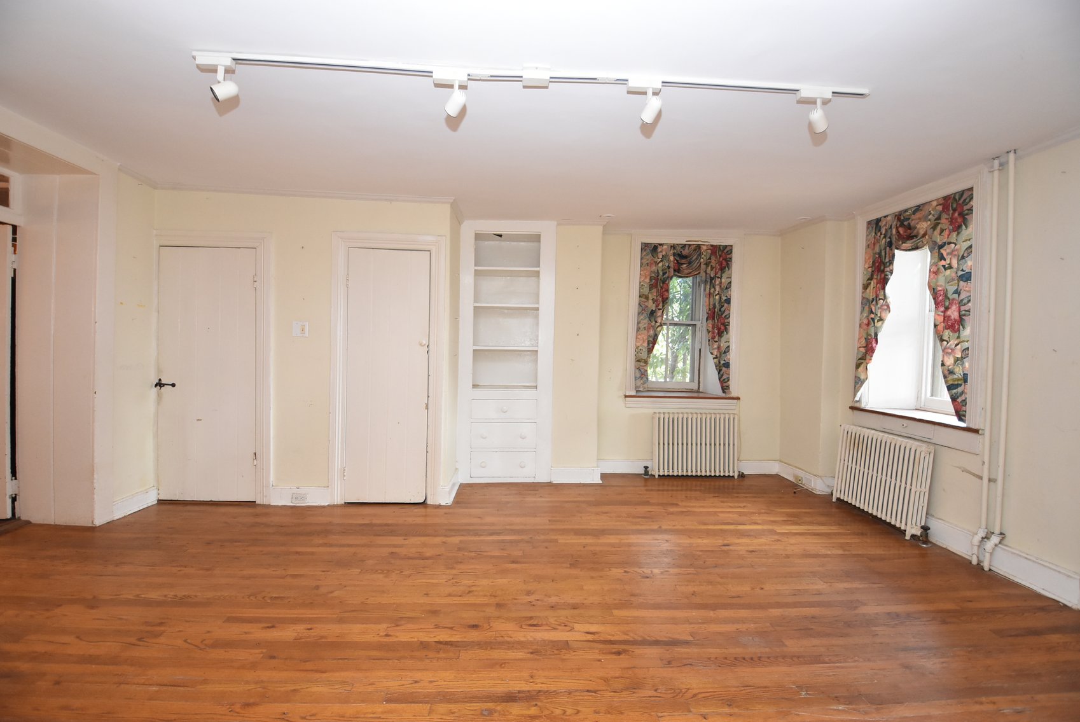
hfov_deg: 100.3
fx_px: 450
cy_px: 361
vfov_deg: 77.4
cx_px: 540
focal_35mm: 15
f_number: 4
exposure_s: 1/60
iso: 1600
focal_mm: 10
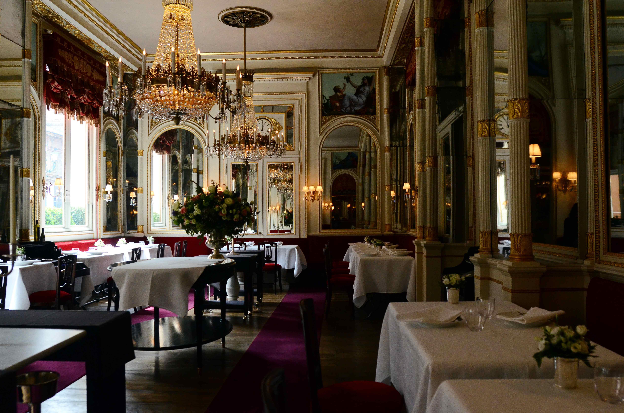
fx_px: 519
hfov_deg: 62.0
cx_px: 312
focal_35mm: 30
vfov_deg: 43.4
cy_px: 206
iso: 2000
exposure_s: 1/640
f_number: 3.5
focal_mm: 20
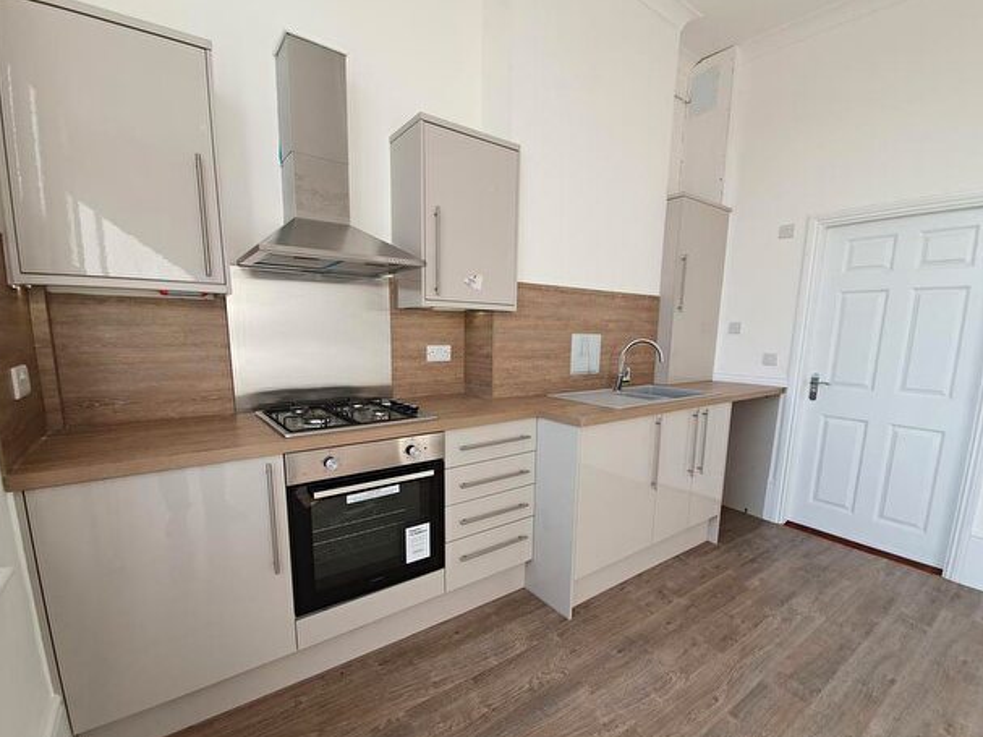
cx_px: 489
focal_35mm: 15
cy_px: 409
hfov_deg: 98.2
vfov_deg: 81.4
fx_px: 426
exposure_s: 1/137
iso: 50
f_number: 2.2
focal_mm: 1.8
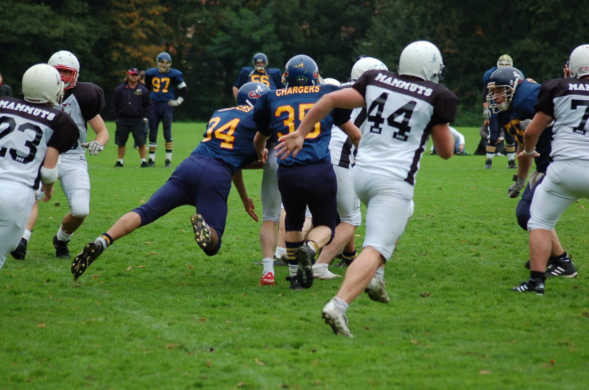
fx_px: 3307
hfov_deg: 10.2
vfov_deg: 6.8
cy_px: 195
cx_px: 294
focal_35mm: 202
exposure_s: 1/500
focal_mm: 135
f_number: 4.5
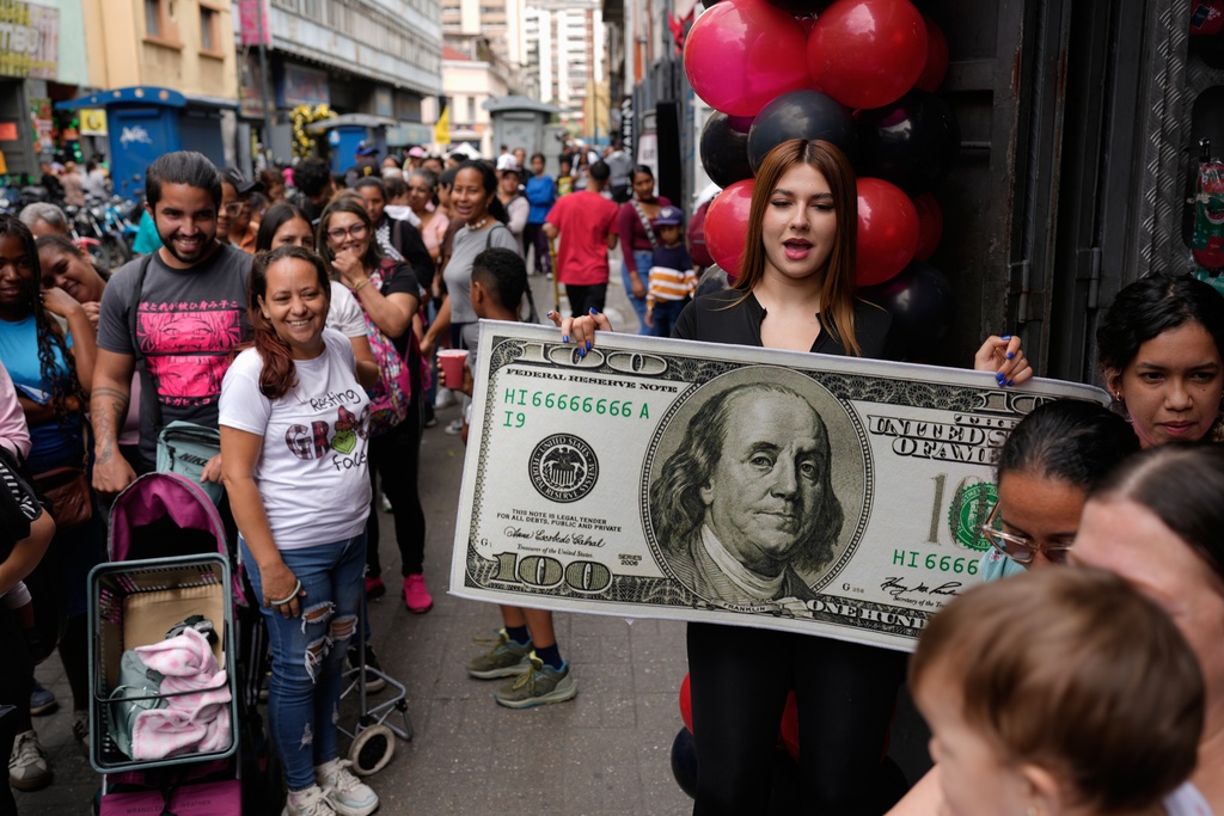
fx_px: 1190
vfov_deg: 37.9
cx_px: 612
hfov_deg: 54.4
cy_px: 408
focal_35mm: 35
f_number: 3.5
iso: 50
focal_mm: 35
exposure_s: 1/125
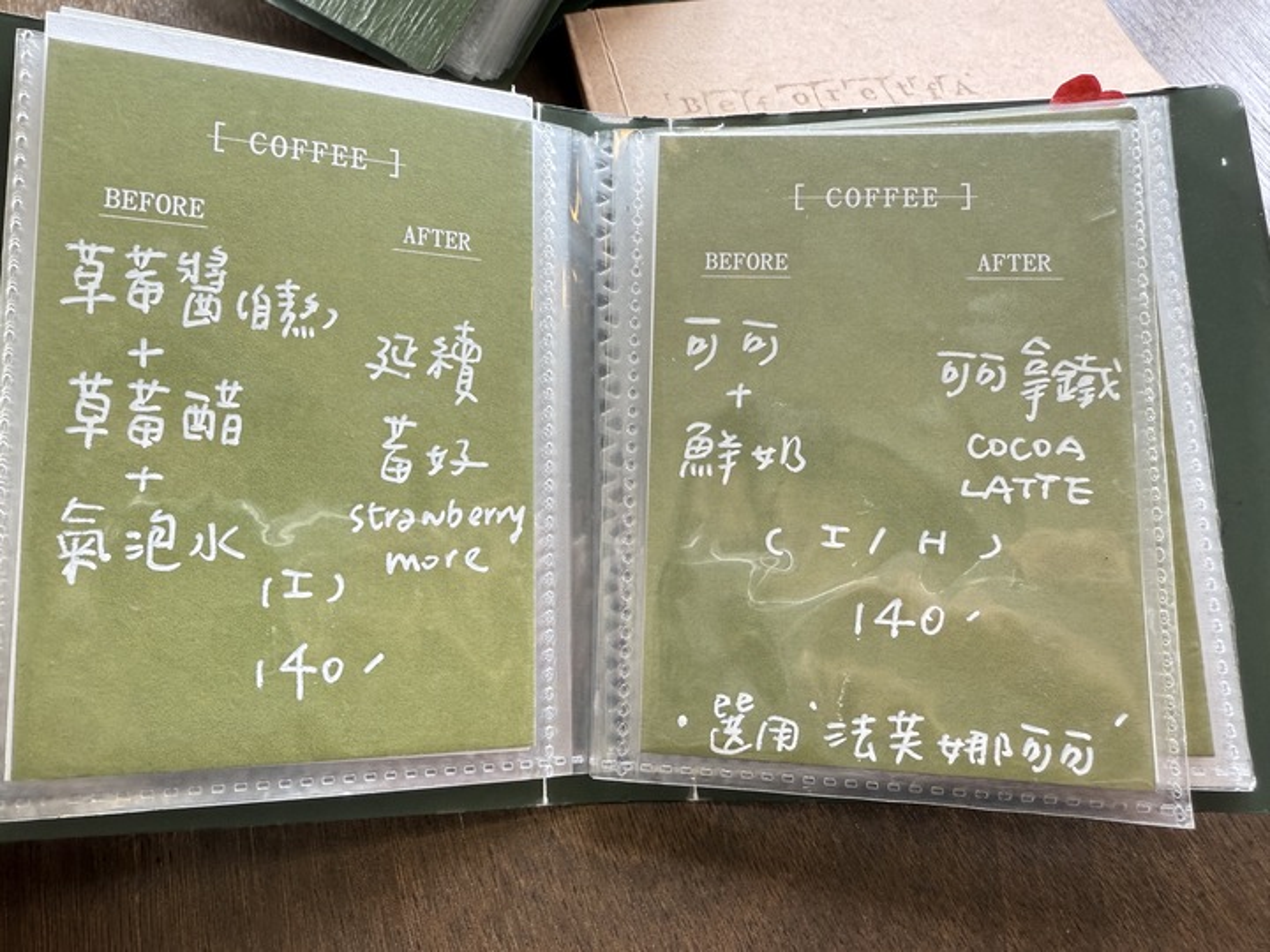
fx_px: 881
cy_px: 476
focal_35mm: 24
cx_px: 635
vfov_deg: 56.8
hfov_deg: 71.6
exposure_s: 1/99
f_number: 2.2
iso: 160
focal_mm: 2.22
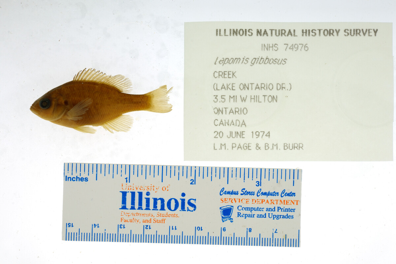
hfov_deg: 33.4
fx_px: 660
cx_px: 198
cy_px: 132
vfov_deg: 22.6
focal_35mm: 60
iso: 100
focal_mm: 60
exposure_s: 1/200
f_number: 10
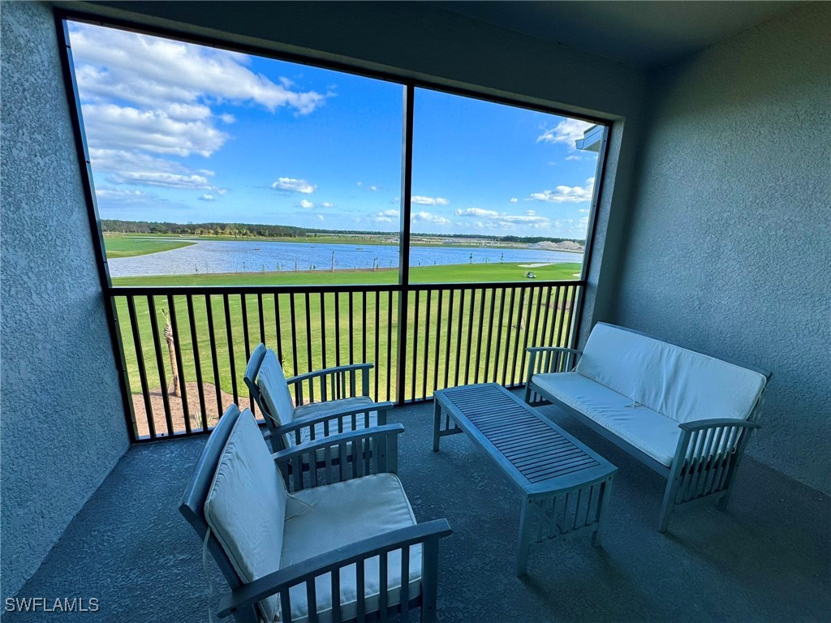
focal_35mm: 14
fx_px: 336
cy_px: 312
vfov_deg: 85.7
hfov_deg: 102.1
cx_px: 416
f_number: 2.2
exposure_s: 1/541
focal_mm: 2.22
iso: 50
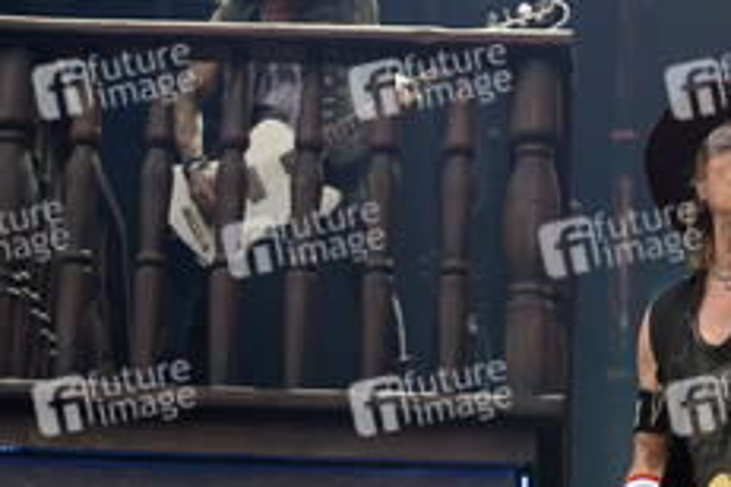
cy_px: 319
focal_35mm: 152
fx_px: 3086
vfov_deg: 9.0
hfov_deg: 13.4
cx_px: 663
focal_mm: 78
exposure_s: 1/800
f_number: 5
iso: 320
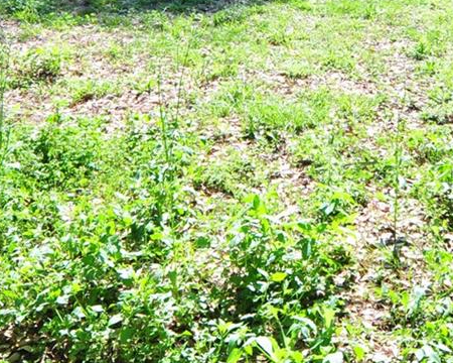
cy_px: -36
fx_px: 804
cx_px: 278
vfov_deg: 23.8
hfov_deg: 31.3
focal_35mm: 60
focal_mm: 12
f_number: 8
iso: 400
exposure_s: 1/250
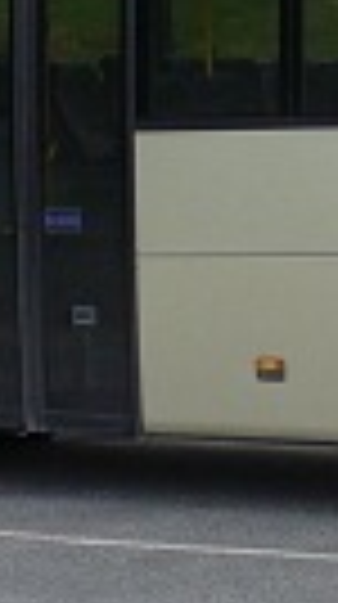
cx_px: 554
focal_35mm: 181
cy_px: 279
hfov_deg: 6.6
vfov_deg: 11.9
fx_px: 2895
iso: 80
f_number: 2.8
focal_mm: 6.1
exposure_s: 1/400
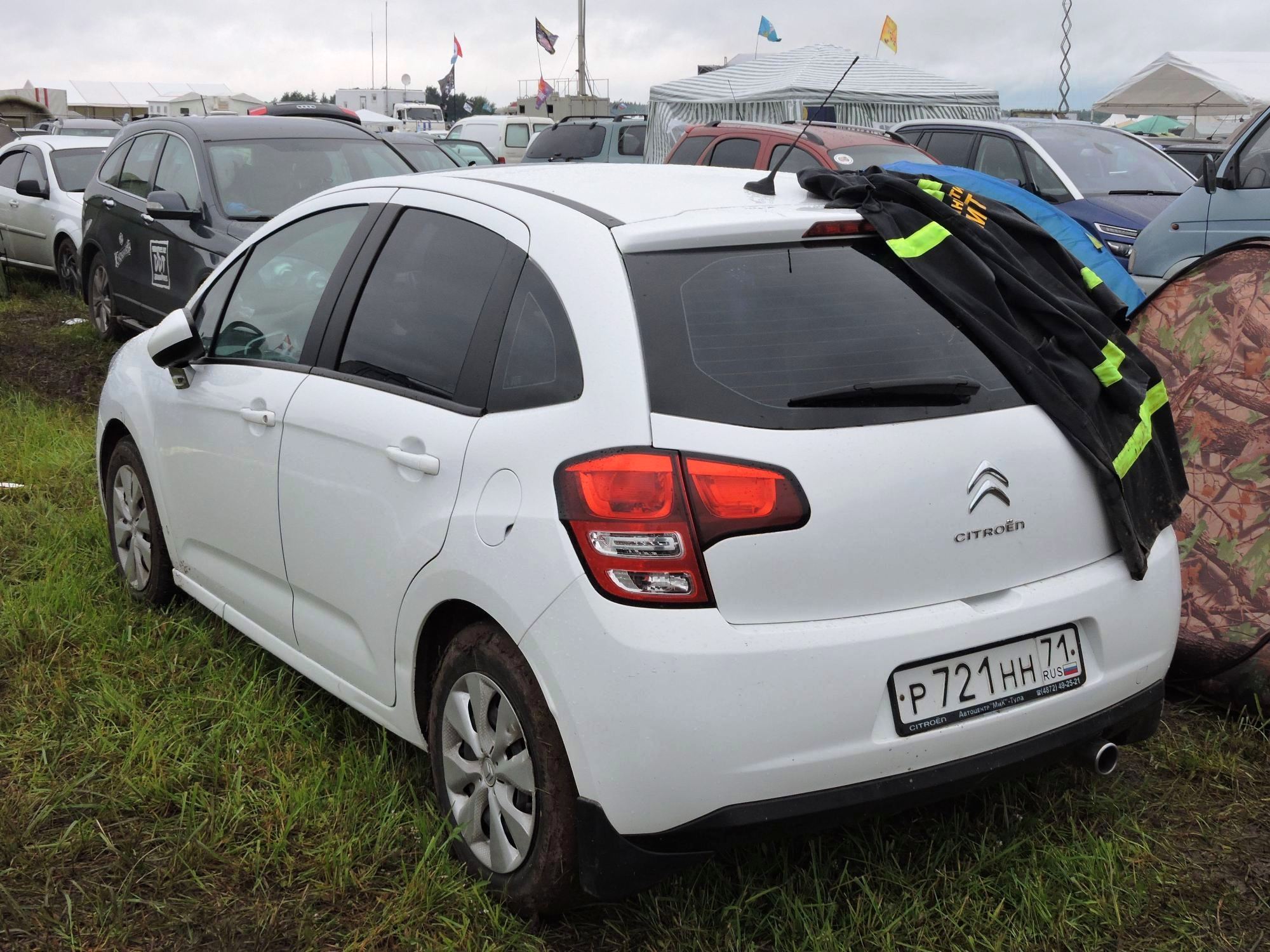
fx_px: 1468
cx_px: 635
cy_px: 476
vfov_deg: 36.0
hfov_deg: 46.8
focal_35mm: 40
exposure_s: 1/60
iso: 100
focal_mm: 7.2
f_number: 3.8
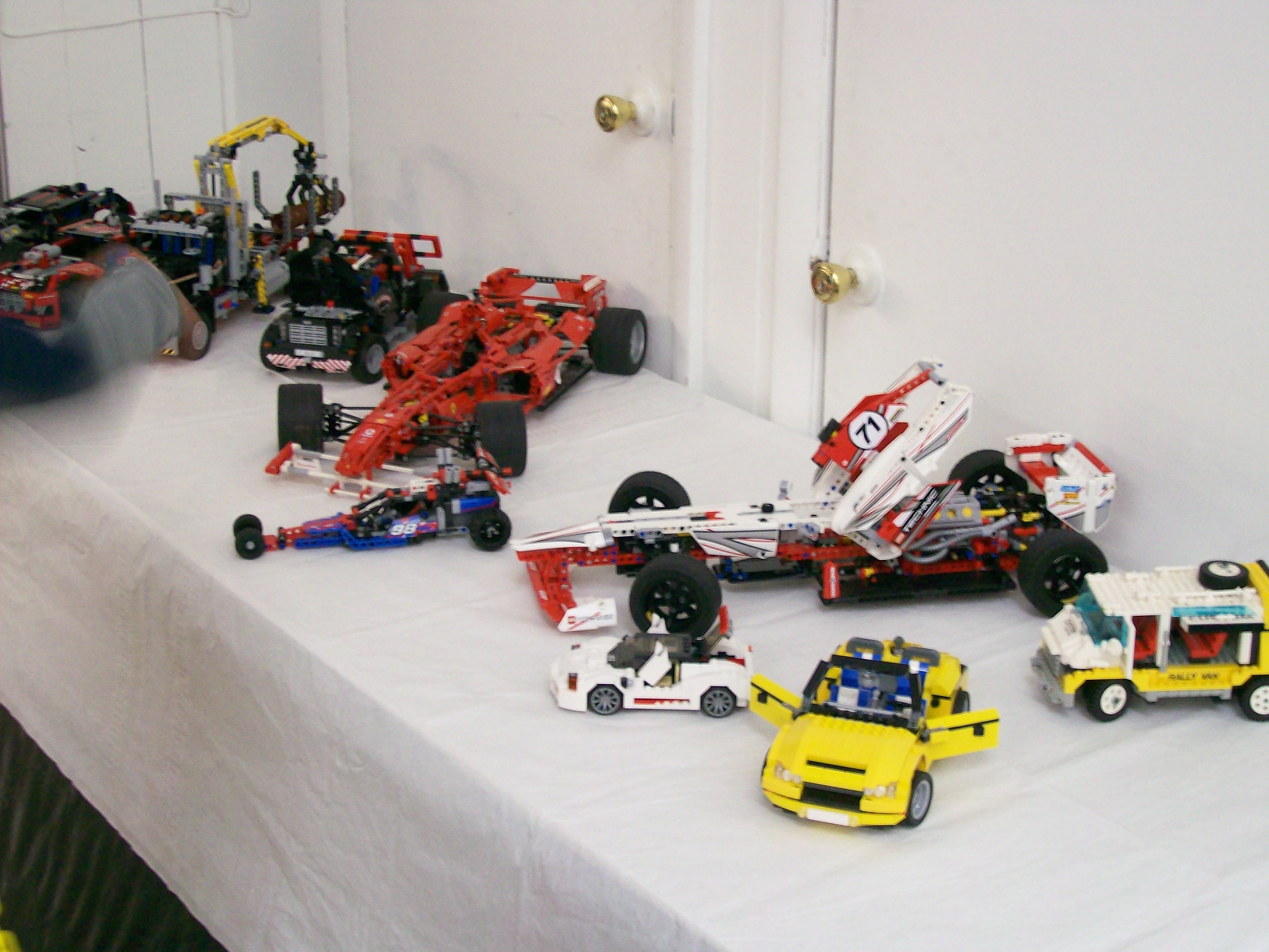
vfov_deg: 26.1
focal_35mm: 56
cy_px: 476
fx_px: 2053
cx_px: 634
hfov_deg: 34.3
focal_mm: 9.4
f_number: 3.4
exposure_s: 1/8
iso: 174
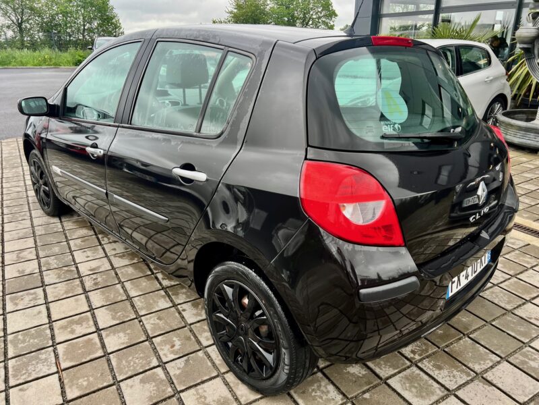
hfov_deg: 67.3
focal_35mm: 26
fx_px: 405
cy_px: 202
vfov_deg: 53.1
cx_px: 270
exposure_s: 1/558
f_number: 1.5
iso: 50
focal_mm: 5.7
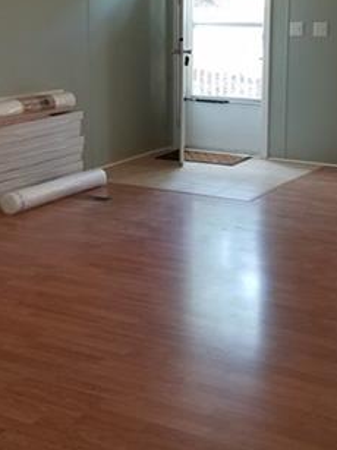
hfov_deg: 22.6
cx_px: 182
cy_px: 148
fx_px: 844
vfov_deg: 29.6
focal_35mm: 65
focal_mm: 4.2
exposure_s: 1/60
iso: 160
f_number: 1.7
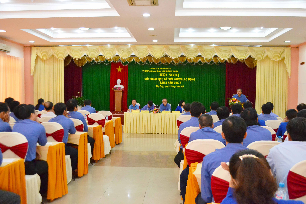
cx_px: 153
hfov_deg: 53.1
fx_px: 306
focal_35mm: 36
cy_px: 102
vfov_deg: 36.9
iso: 3200
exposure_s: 1/250
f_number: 4
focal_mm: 24
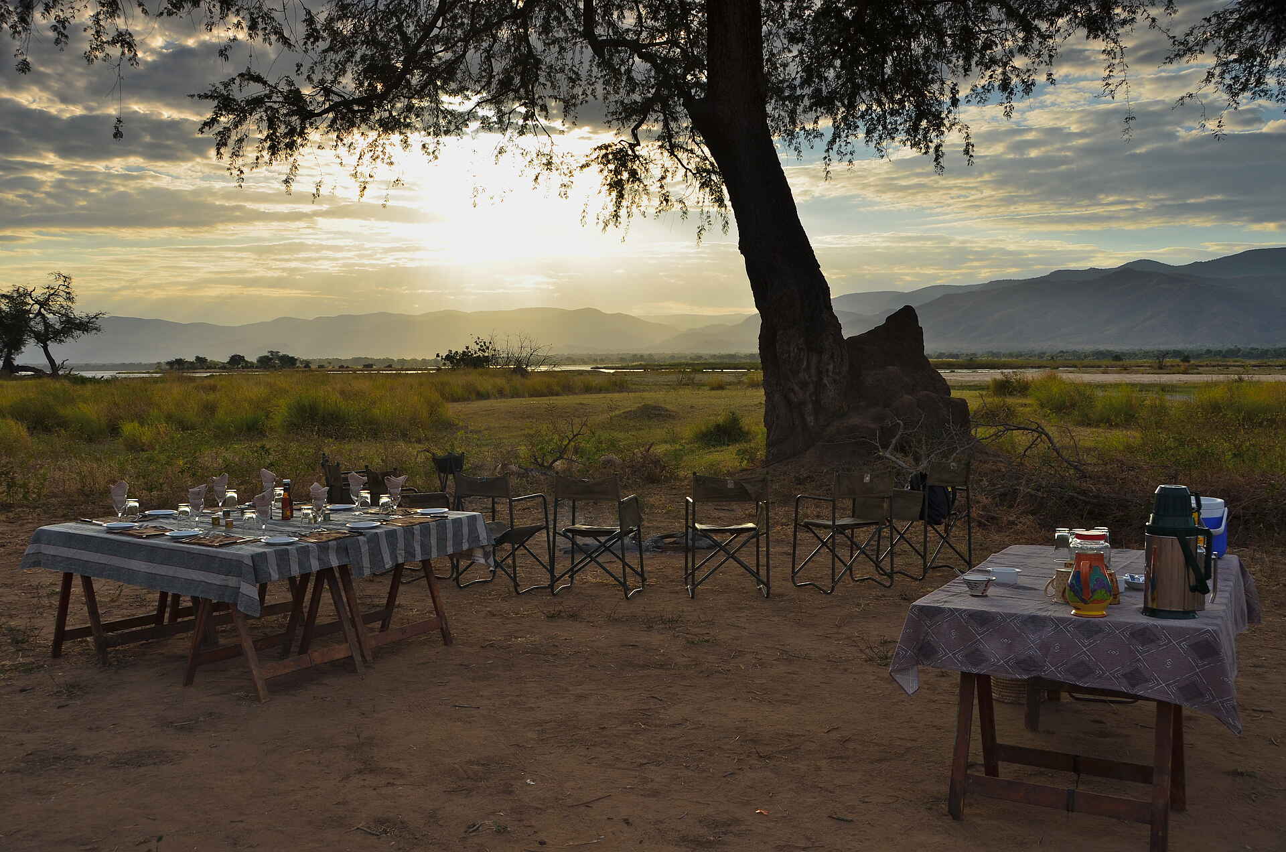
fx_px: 1176
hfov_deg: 57.3
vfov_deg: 39.8
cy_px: 426
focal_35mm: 33
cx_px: 643
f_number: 8
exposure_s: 1/250
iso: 110
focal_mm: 22
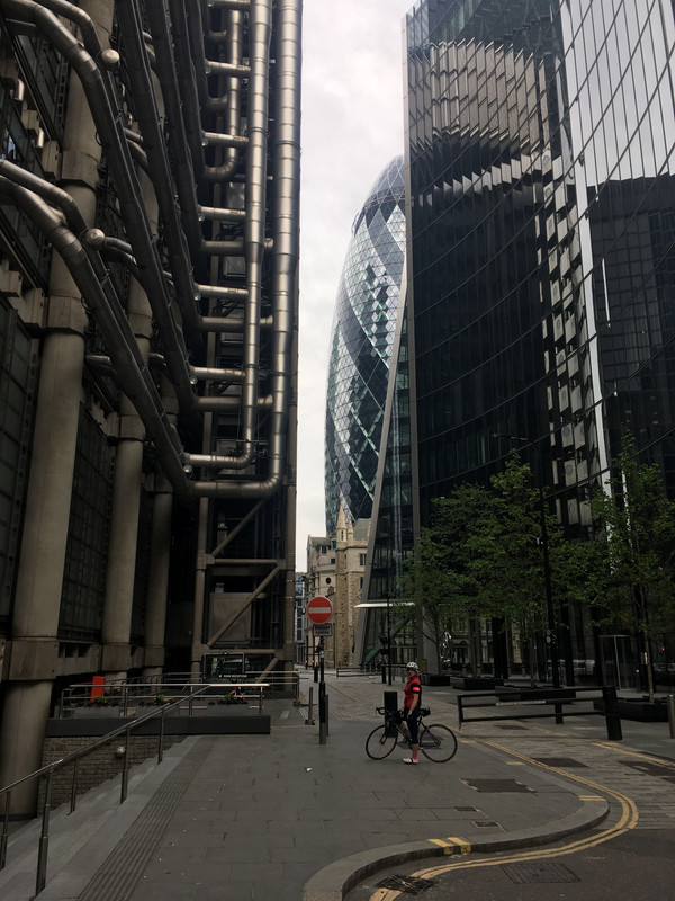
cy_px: 450
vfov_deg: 61.7
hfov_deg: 48.2
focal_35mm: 29
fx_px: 754
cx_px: 338
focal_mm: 4.15
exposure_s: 1/530
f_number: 2.2
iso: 25
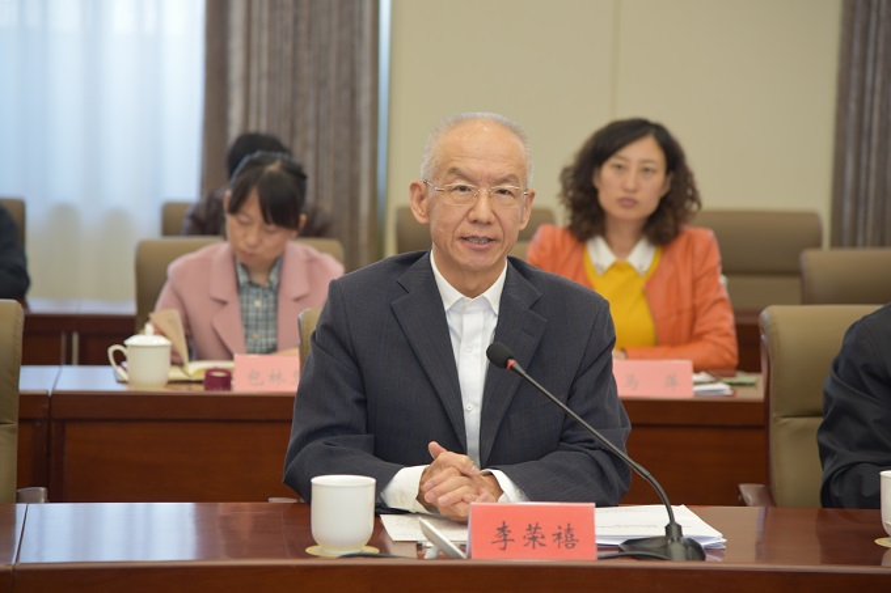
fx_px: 2969
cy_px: 296
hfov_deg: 17.1
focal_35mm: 120
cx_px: 446
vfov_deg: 11.4
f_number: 4
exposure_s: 1/60
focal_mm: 120
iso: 400
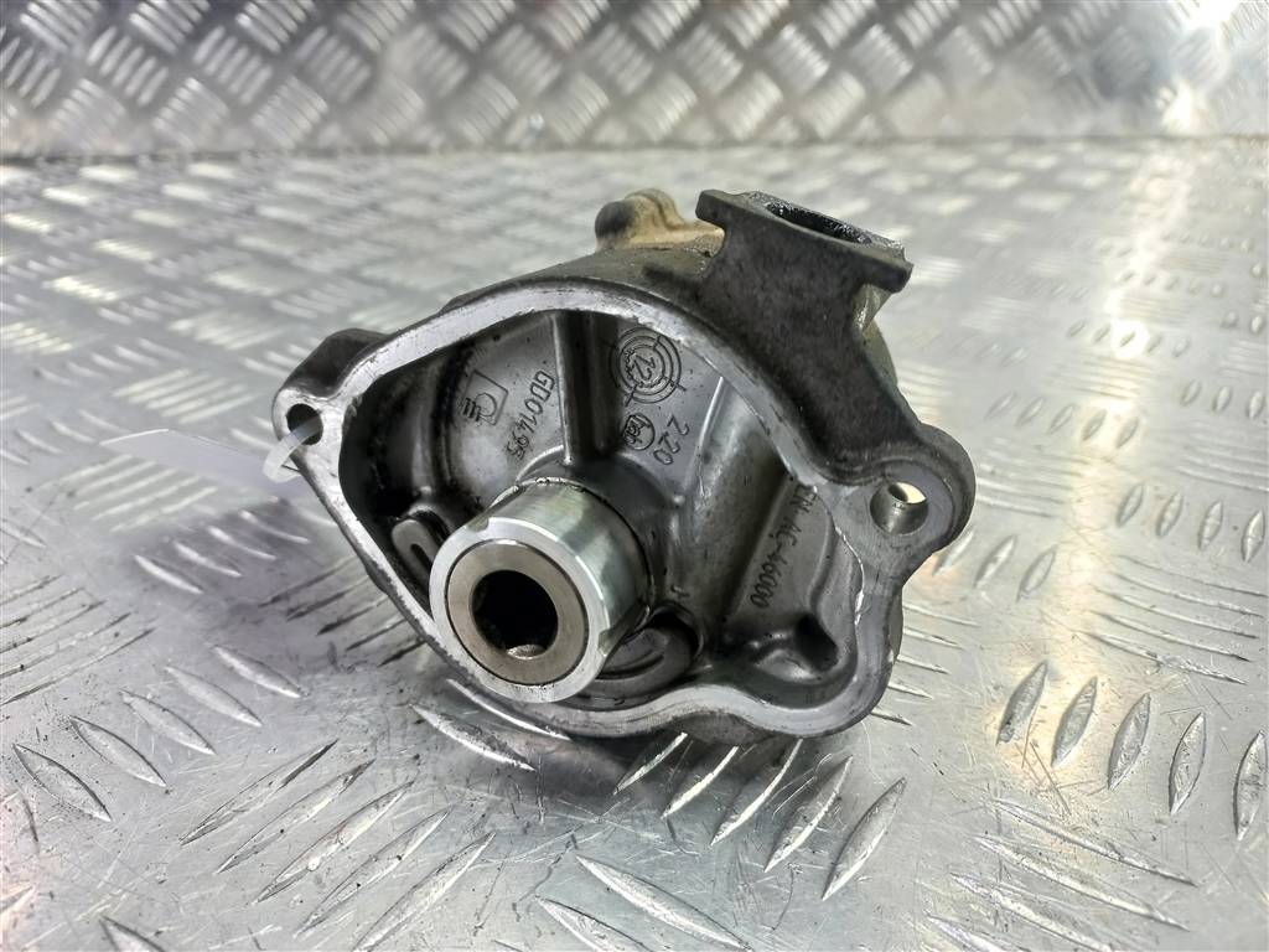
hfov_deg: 69.4
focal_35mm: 25
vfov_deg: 54.9
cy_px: 476
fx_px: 916
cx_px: 634
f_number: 1.8
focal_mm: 4.6
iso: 125
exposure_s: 1/50
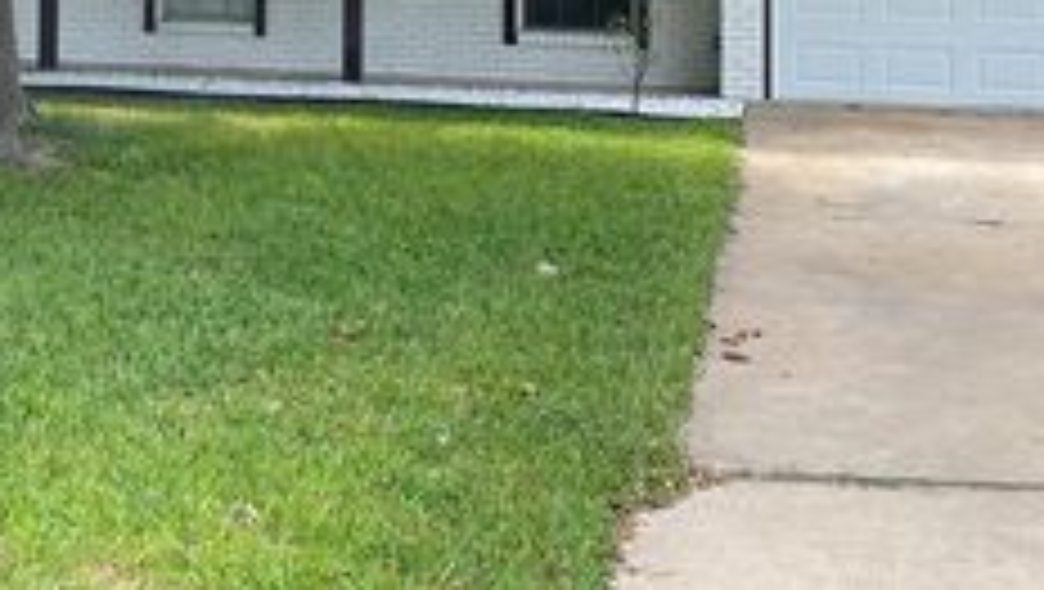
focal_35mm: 61
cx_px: 158
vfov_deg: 18.8
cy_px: -106
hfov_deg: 33.0
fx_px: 1690
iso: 32
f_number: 1.8
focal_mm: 4.25
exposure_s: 1/462
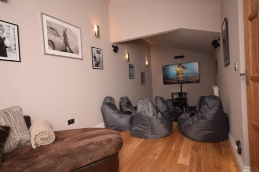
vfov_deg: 59.5
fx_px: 151
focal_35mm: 21
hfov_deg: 81.2
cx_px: 130
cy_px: 86
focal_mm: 14
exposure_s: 1/60
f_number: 5.6
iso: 400
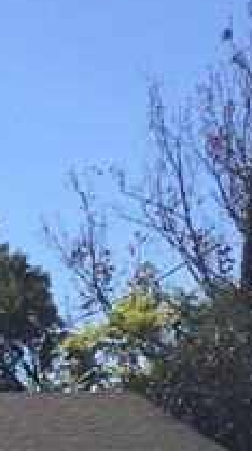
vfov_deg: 13.3
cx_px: -388
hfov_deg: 7.2
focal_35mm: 155
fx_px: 1848
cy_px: 624
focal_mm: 4.15
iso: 25
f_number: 2.2
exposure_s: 1/2024
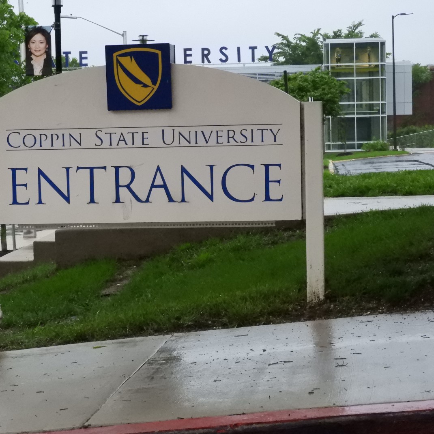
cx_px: 162
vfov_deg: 15.4
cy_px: 218
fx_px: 1603
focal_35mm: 113
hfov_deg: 15.4
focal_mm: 17
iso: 1600
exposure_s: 1/500
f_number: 4.8
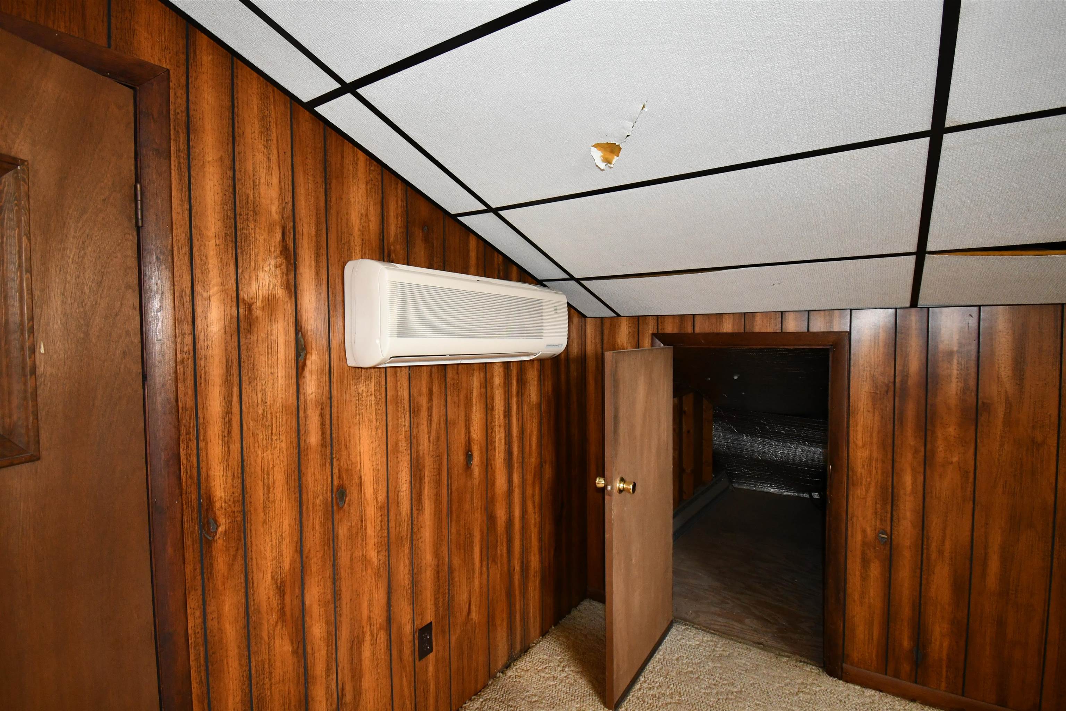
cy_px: 356
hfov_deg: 96.7
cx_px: 533
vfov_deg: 73.7
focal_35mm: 16
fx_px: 474
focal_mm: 11
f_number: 4.8
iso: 1600
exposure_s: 1/60
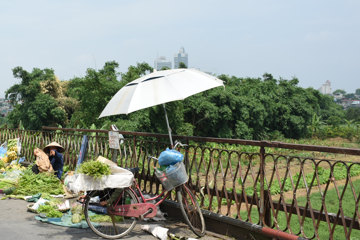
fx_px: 520
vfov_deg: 26.0
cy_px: 116
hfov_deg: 37.7
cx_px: 116
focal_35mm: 52
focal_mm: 24
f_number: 5.6
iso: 100
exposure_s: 1/500
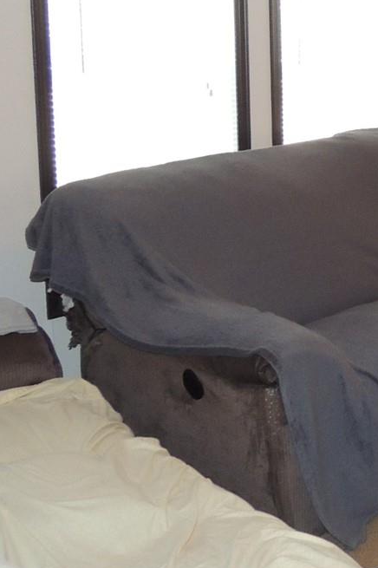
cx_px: 596
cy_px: 156
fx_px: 962
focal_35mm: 61
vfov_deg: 32.4
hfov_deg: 19.0
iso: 400
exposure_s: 1/40
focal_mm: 4.3
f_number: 3
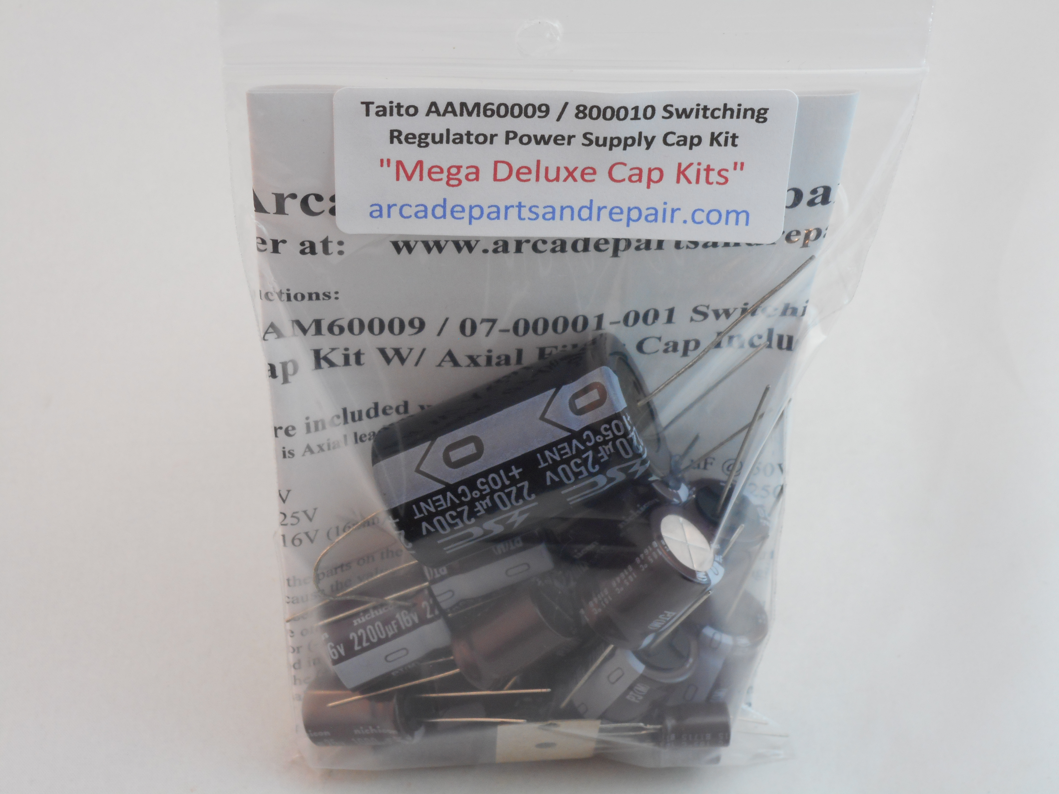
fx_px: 2050
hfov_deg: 29.0
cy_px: 397
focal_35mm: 67
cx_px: 530
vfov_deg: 21.9
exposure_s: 1/30
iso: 200
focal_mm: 12
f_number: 5.3
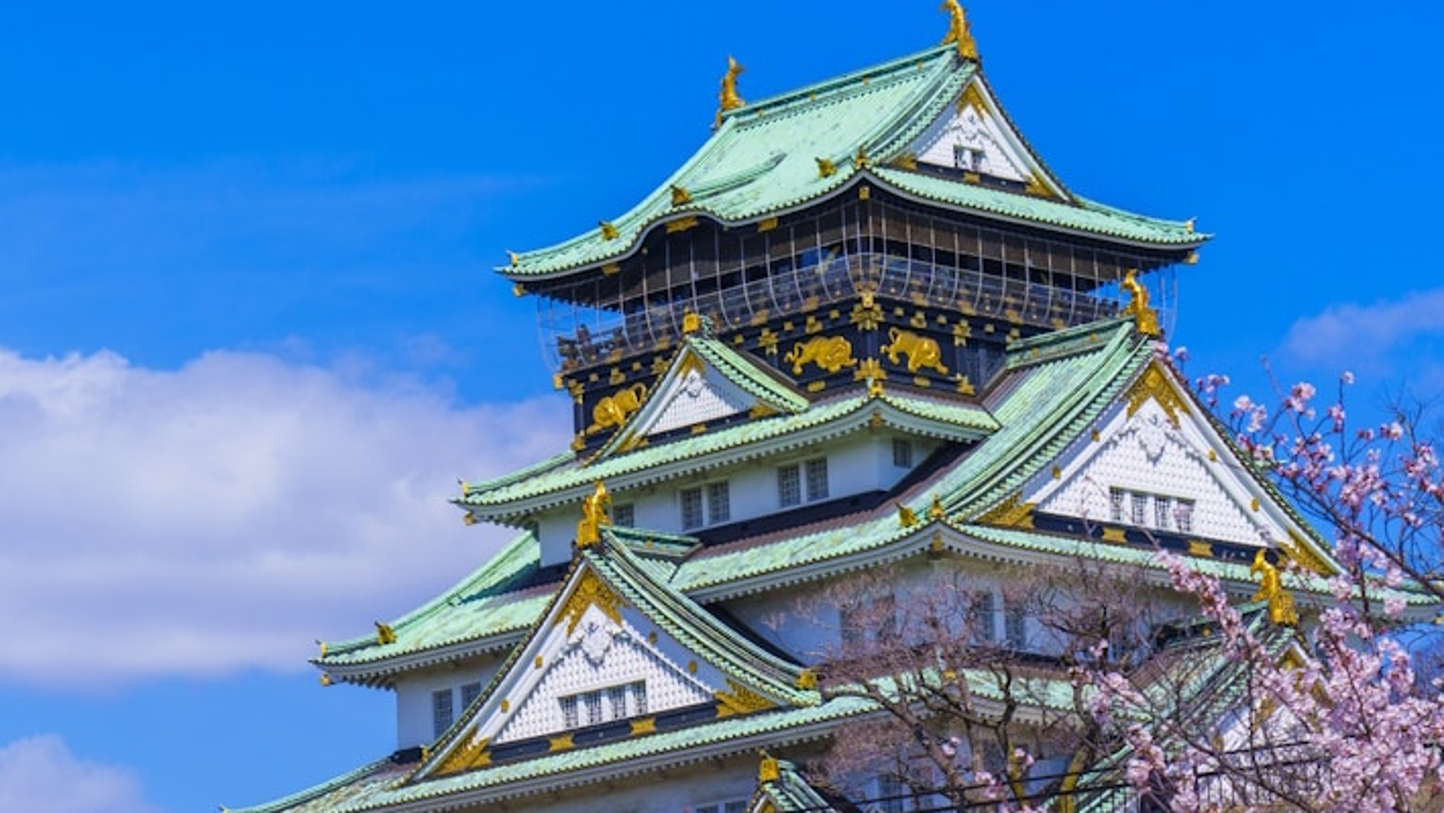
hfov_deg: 13.7
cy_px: 607
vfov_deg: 7.8
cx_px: 240
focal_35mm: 156
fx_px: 5974
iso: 100
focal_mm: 88
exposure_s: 1/500
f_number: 8
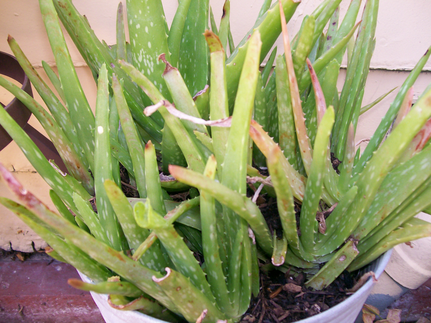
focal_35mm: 36
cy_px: 162
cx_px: 216
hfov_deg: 51.4
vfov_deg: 39.7
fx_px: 448
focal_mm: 6
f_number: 2.7
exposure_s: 1/64
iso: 80
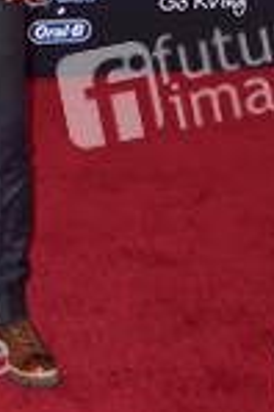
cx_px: -51
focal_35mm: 113
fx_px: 1293
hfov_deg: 11.9
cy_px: -55
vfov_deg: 17.4
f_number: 7.1
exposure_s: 1/200
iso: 500
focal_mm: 42
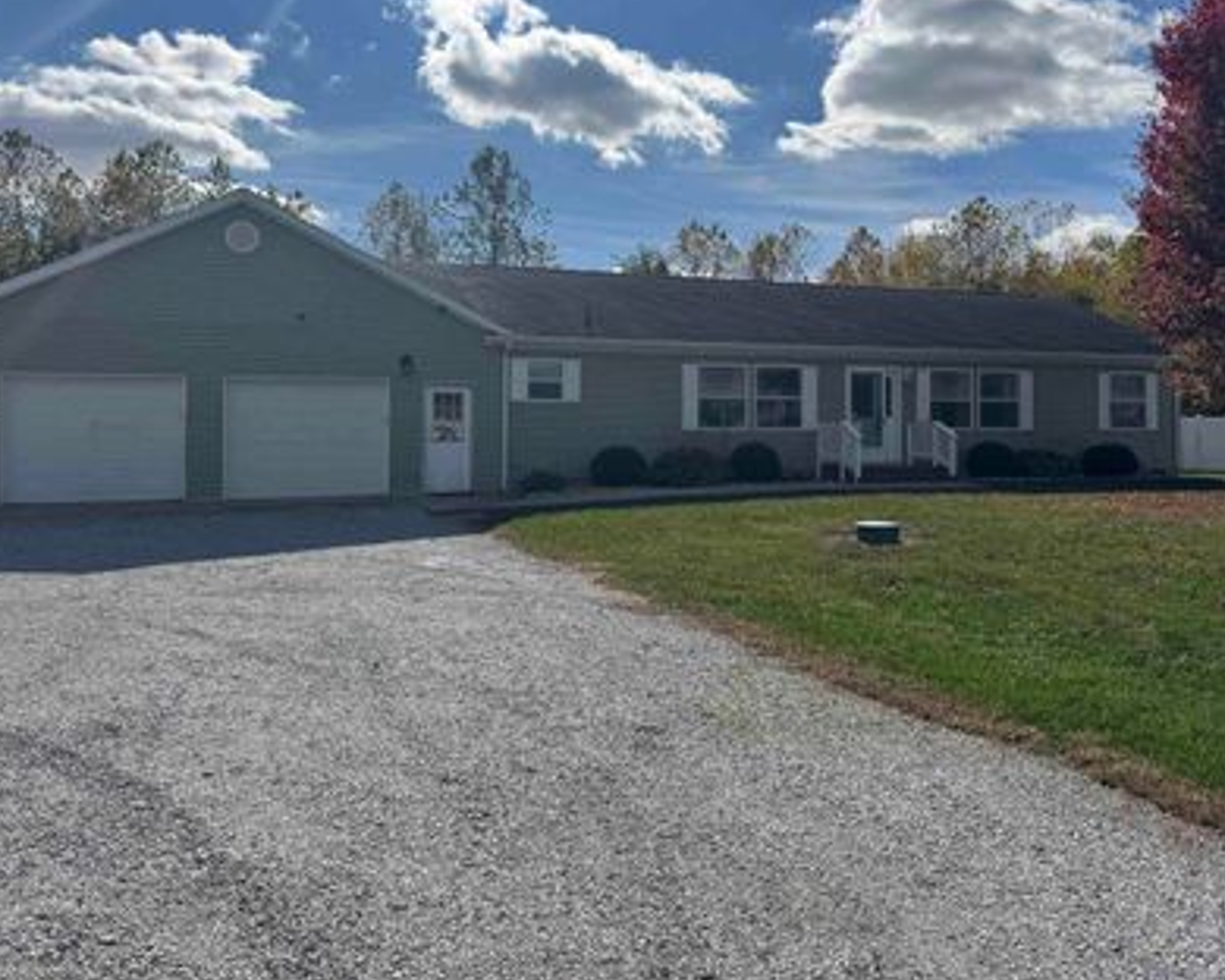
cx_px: 663
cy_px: 413
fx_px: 1088
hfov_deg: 58.7
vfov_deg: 48.3
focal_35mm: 30
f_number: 1.78
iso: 80
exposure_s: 1/12346
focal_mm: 6.76
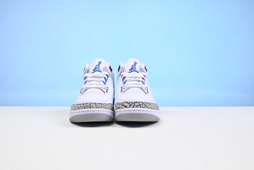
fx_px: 282
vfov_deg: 33.4
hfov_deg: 48.4
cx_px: 127
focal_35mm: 40
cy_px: 85
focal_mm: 40
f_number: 16
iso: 100
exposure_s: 1/2.5
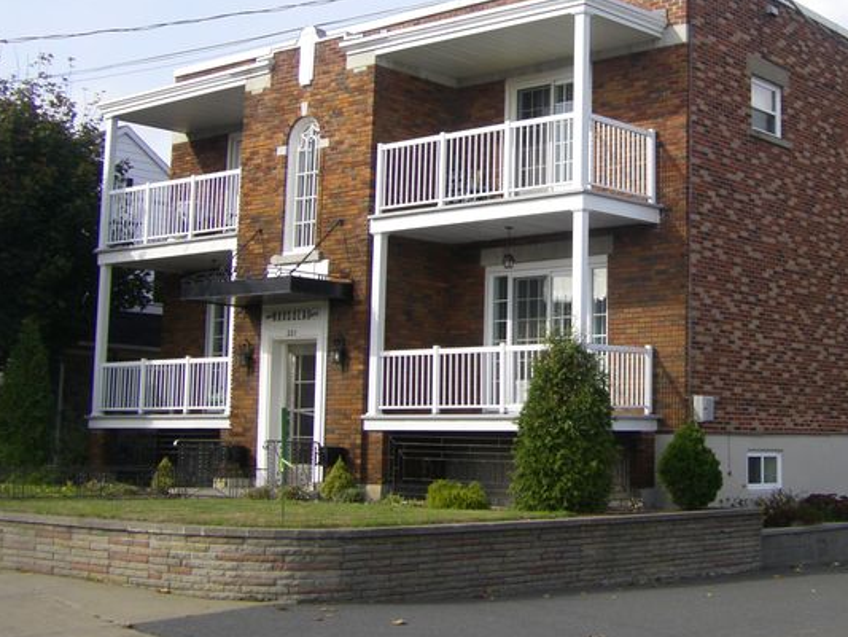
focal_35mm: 57
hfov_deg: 33.1
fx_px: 1397
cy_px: 237
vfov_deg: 25.6
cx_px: 632
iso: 64
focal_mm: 6.3
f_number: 7
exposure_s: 1/100
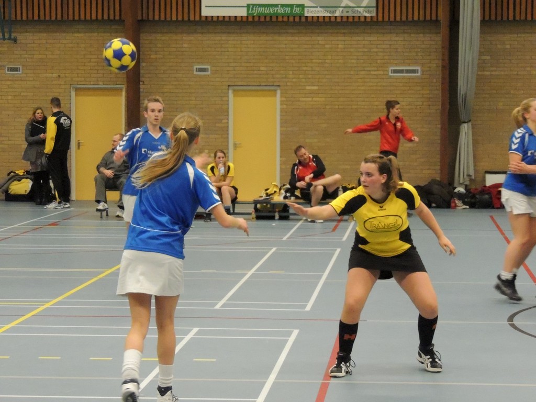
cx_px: 268
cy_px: 201
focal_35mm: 105
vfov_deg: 14.1
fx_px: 1626
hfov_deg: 18.7
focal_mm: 18.7
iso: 3200
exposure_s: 1/100
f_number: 4.2
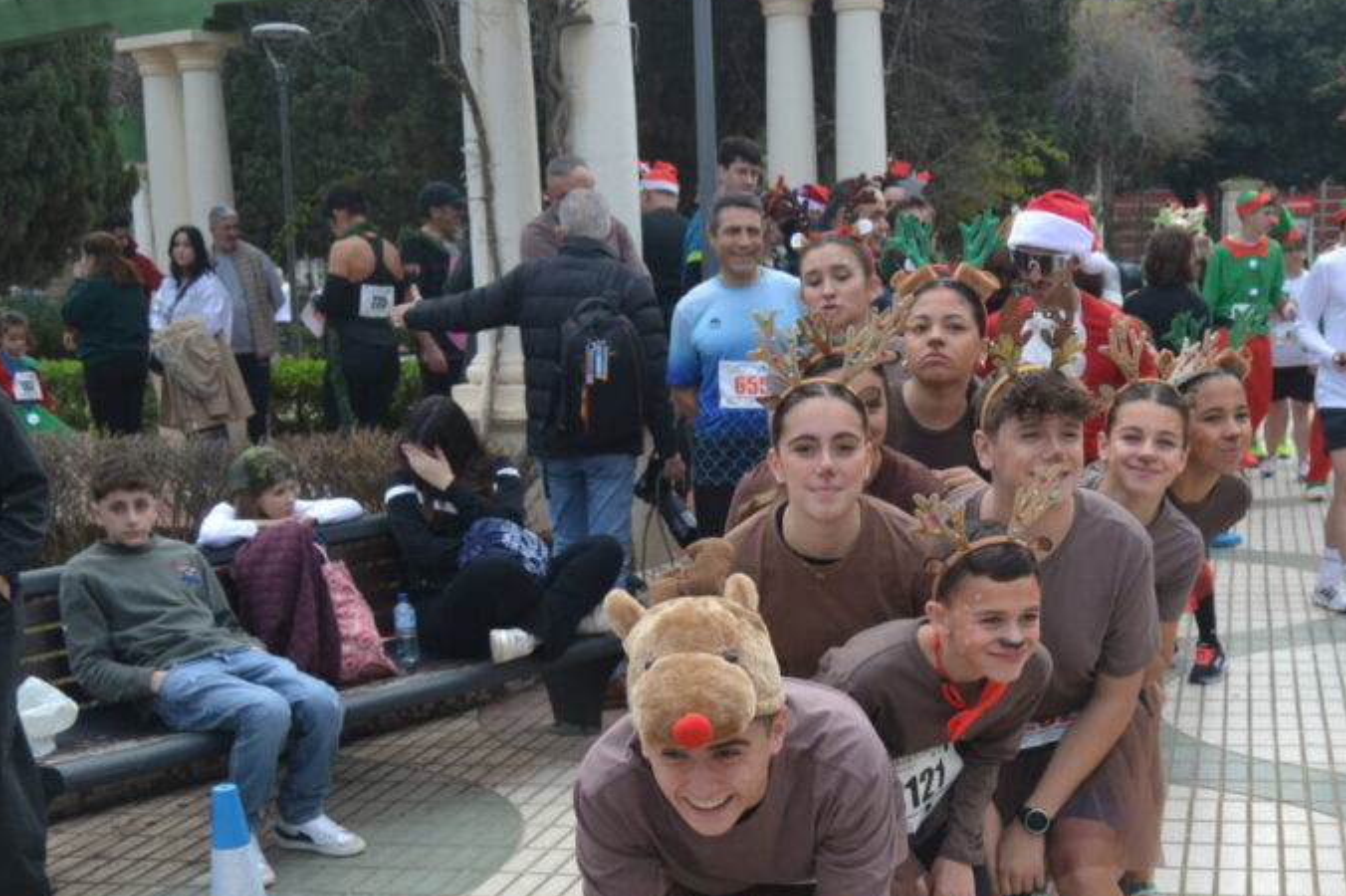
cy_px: 649
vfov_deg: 26.7
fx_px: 1868
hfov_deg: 39.2
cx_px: 886
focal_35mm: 50
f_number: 4
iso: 400
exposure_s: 1/800
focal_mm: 22
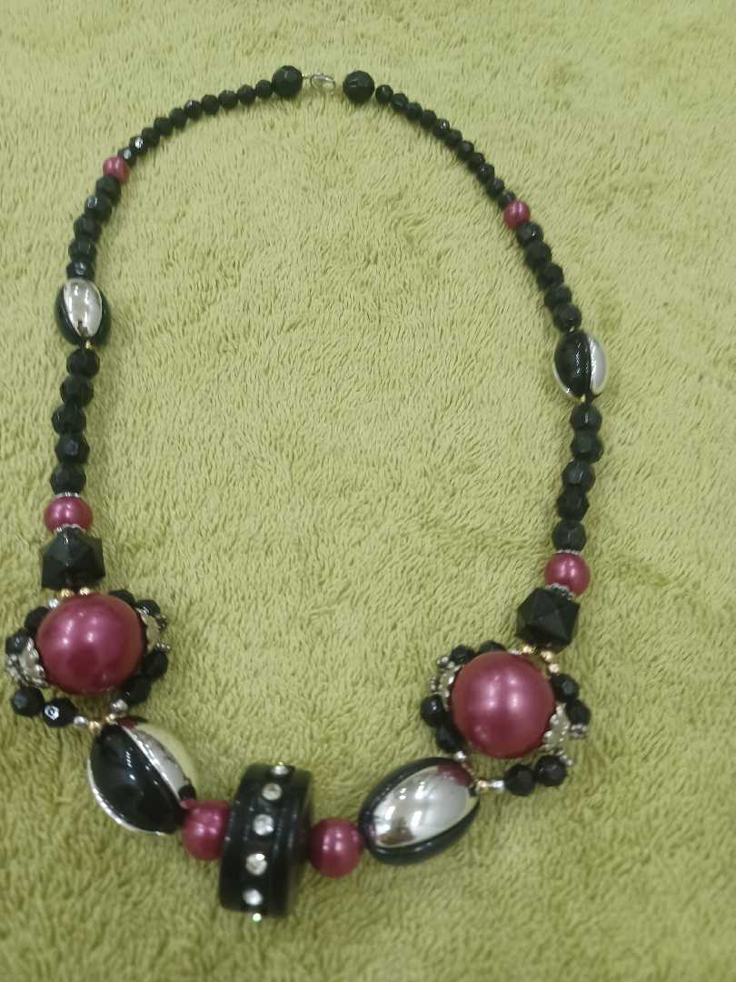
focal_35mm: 25
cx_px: 368
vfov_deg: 69.4
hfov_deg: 54.9
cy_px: 491
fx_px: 709
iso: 800
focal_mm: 4.6
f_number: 1.8
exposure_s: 1/25
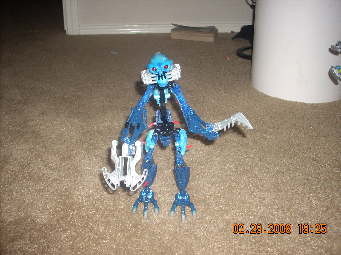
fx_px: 364
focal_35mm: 37
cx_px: 170
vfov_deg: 38.7
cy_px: 128
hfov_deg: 50.1
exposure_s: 1/60
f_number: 2.8
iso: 64
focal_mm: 6.2
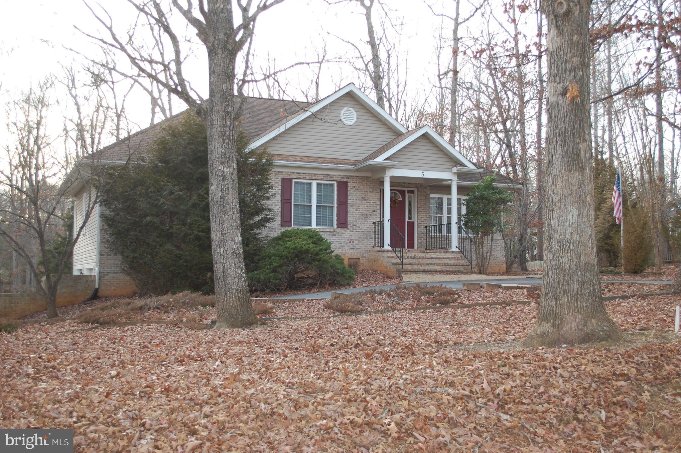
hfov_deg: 46.4
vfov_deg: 31.8
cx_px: 340
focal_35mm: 42
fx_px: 794
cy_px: 226
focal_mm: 28
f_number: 4.5
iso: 400
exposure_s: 1/200
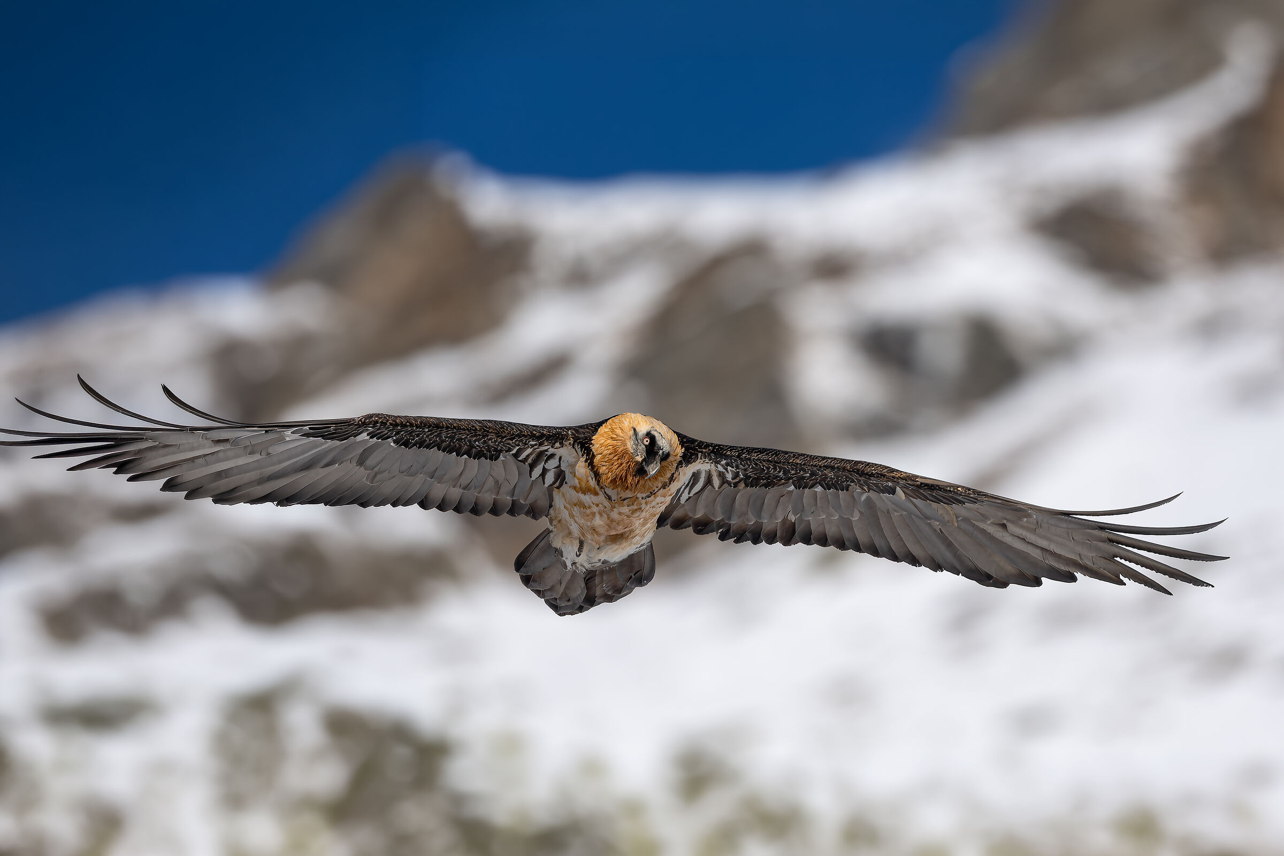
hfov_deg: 2.9
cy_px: 428
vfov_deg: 2.0
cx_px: 642
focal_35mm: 700
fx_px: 24965
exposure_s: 1/3200
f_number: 5.6
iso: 110
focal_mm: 700
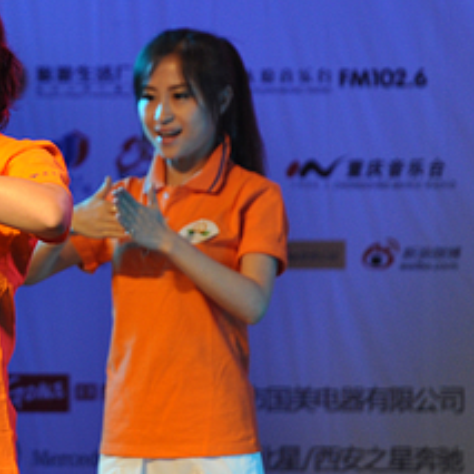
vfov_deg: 2.3
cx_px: -76
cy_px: 135
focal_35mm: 775
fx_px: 12006
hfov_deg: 2.3
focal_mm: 200
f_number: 3.2
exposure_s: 1/160
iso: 400
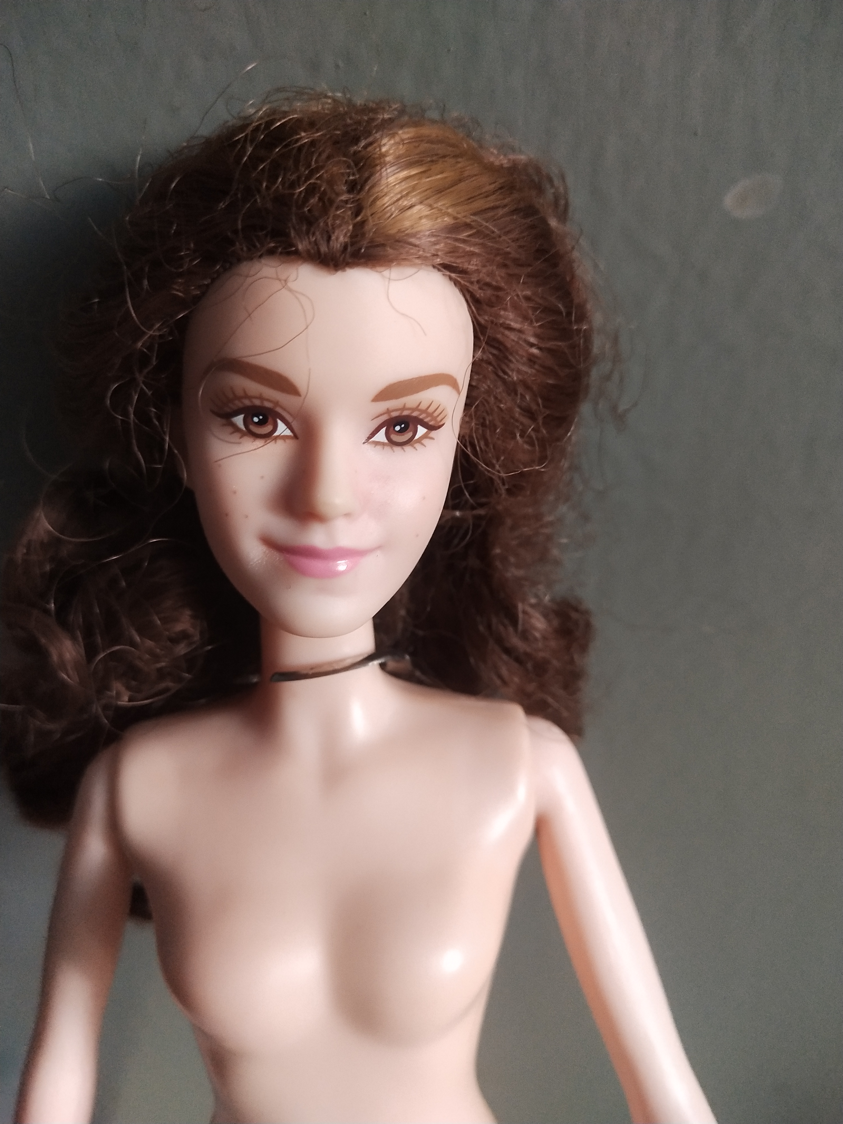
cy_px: 562
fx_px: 974
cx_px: 422
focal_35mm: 30
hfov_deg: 46.8
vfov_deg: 60.0
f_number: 1.8
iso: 404
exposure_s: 1/50
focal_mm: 3.95
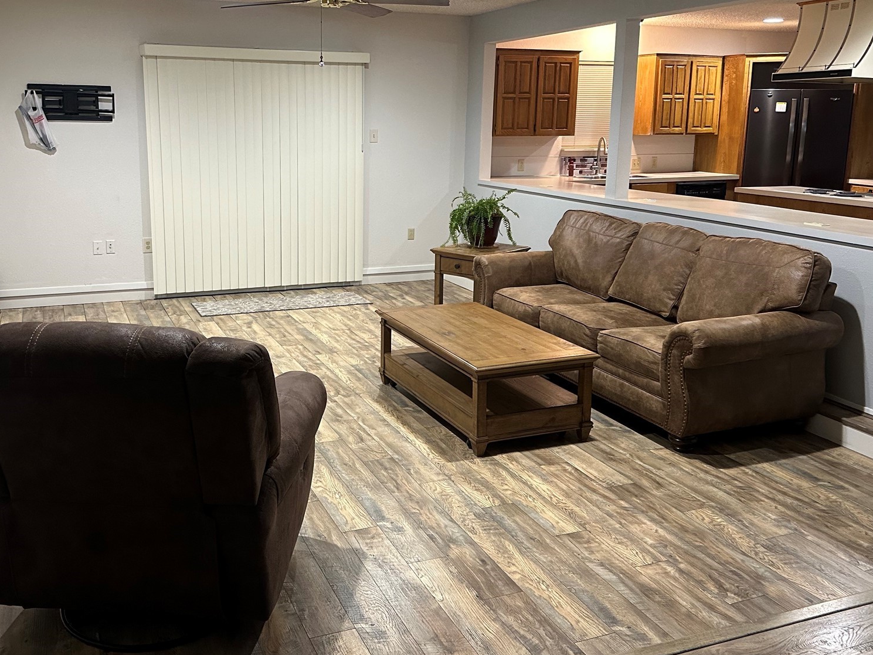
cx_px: 362
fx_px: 832
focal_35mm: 33
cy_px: 272
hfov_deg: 55.1
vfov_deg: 42.8
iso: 500
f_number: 1.78
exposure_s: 1/60
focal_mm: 6.86
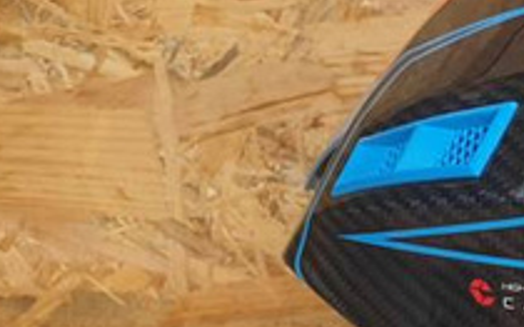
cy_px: 248
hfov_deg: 19.3
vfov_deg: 14.1
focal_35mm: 92
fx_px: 1313
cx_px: 818
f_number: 2.4
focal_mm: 4.3
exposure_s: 1/100
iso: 80
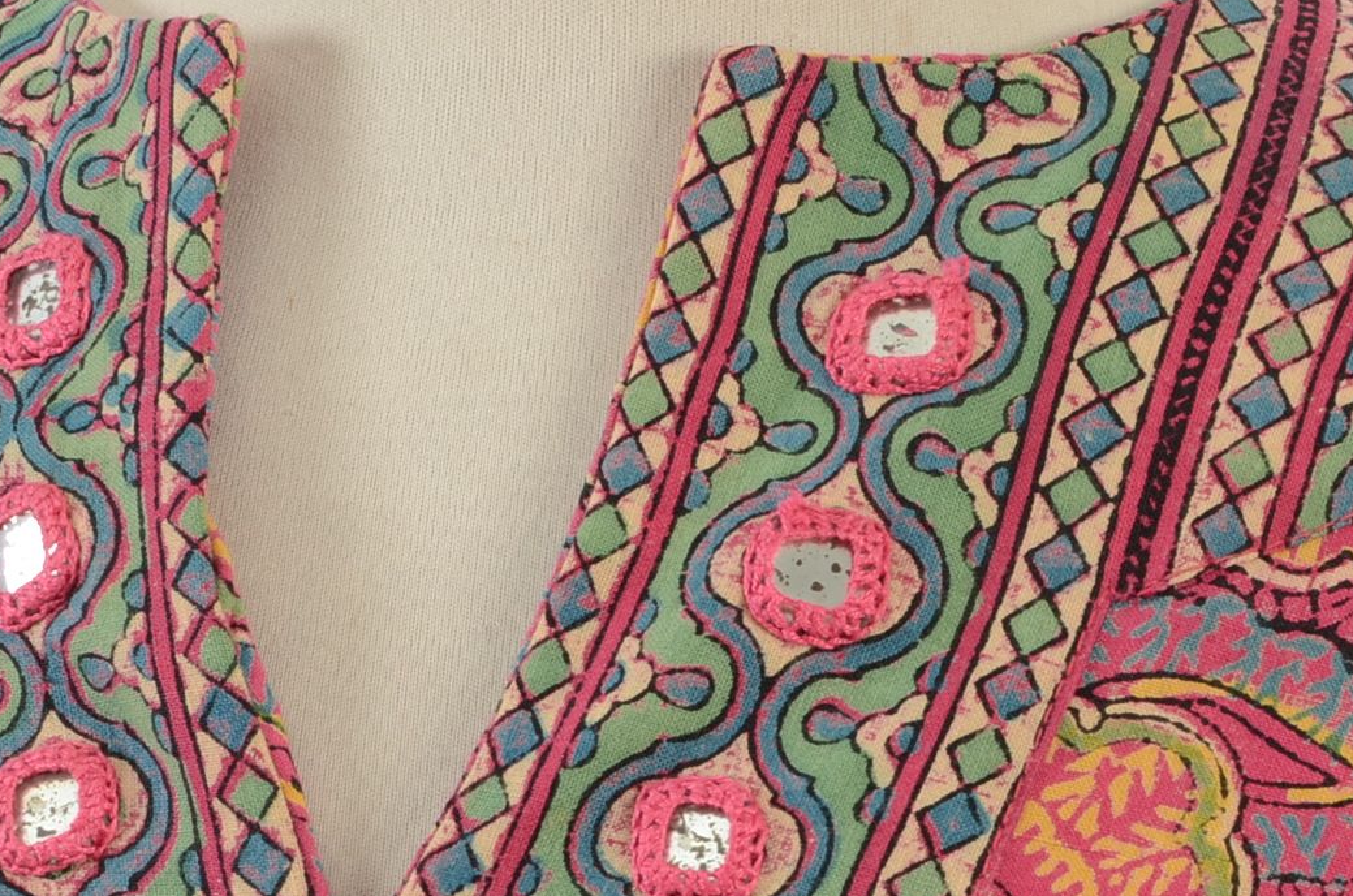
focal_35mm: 249
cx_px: 552
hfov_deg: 8.3
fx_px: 9338
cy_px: 932
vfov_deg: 5.5
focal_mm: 70
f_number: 11
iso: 160
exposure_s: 1/160
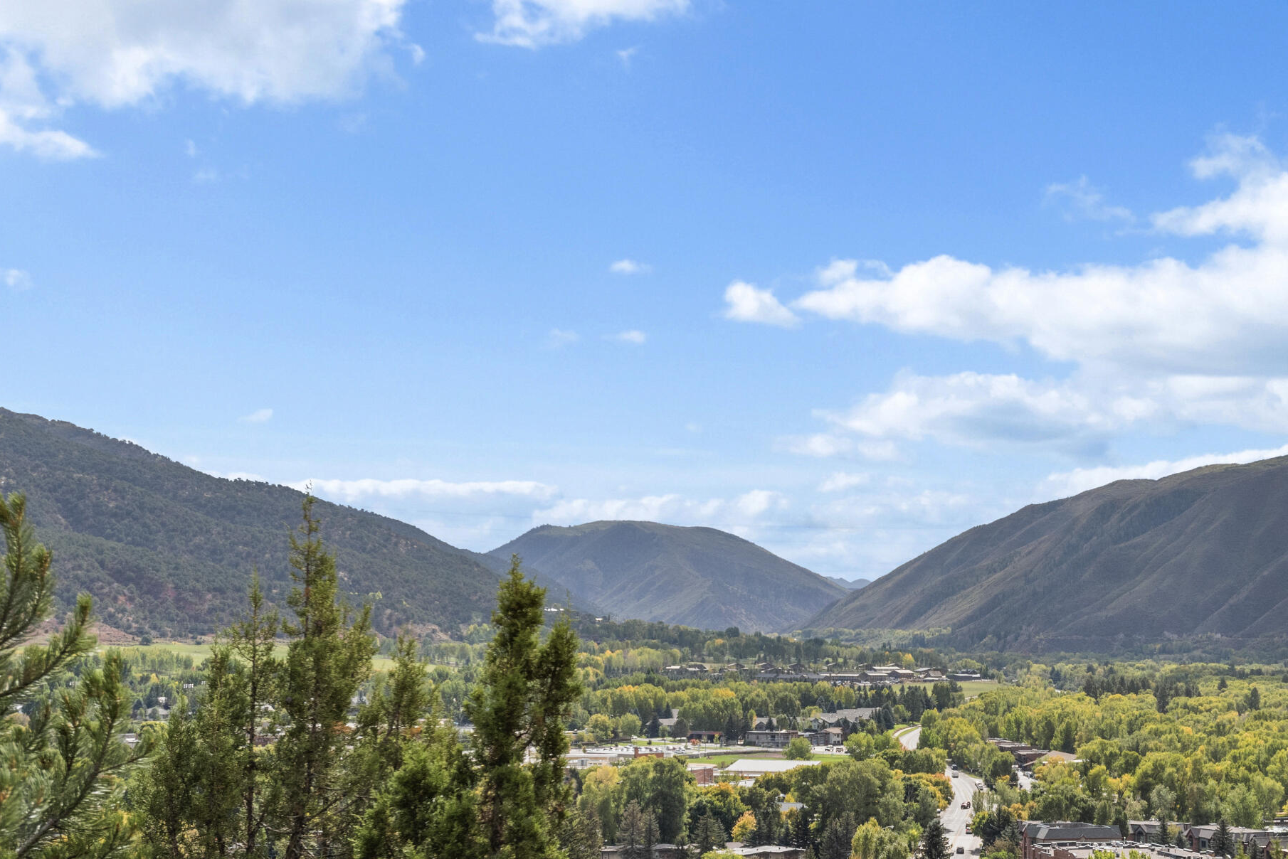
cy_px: 604
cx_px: 989
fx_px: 2076
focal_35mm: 58
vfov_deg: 23.2
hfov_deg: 33.7
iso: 500
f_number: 7.1
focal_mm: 35
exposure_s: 1/4000
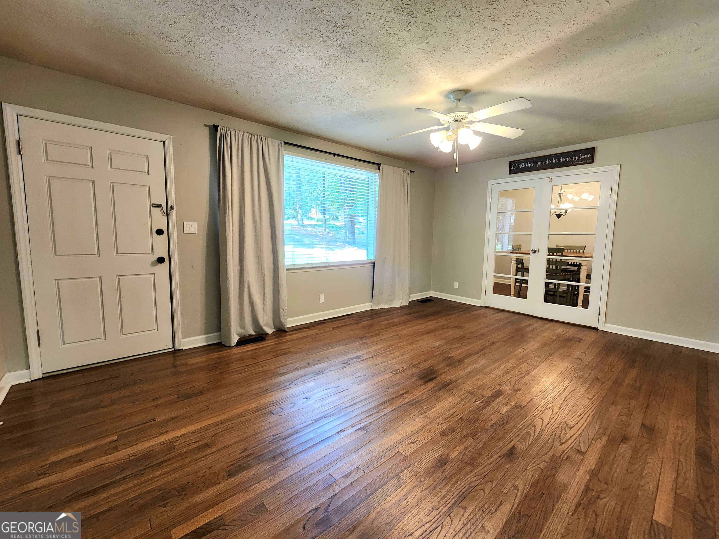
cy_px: 270
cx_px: 360
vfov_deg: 89.9
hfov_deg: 106.2
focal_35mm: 13
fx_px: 270
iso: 200
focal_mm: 2.2
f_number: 2.2
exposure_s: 1/60.2
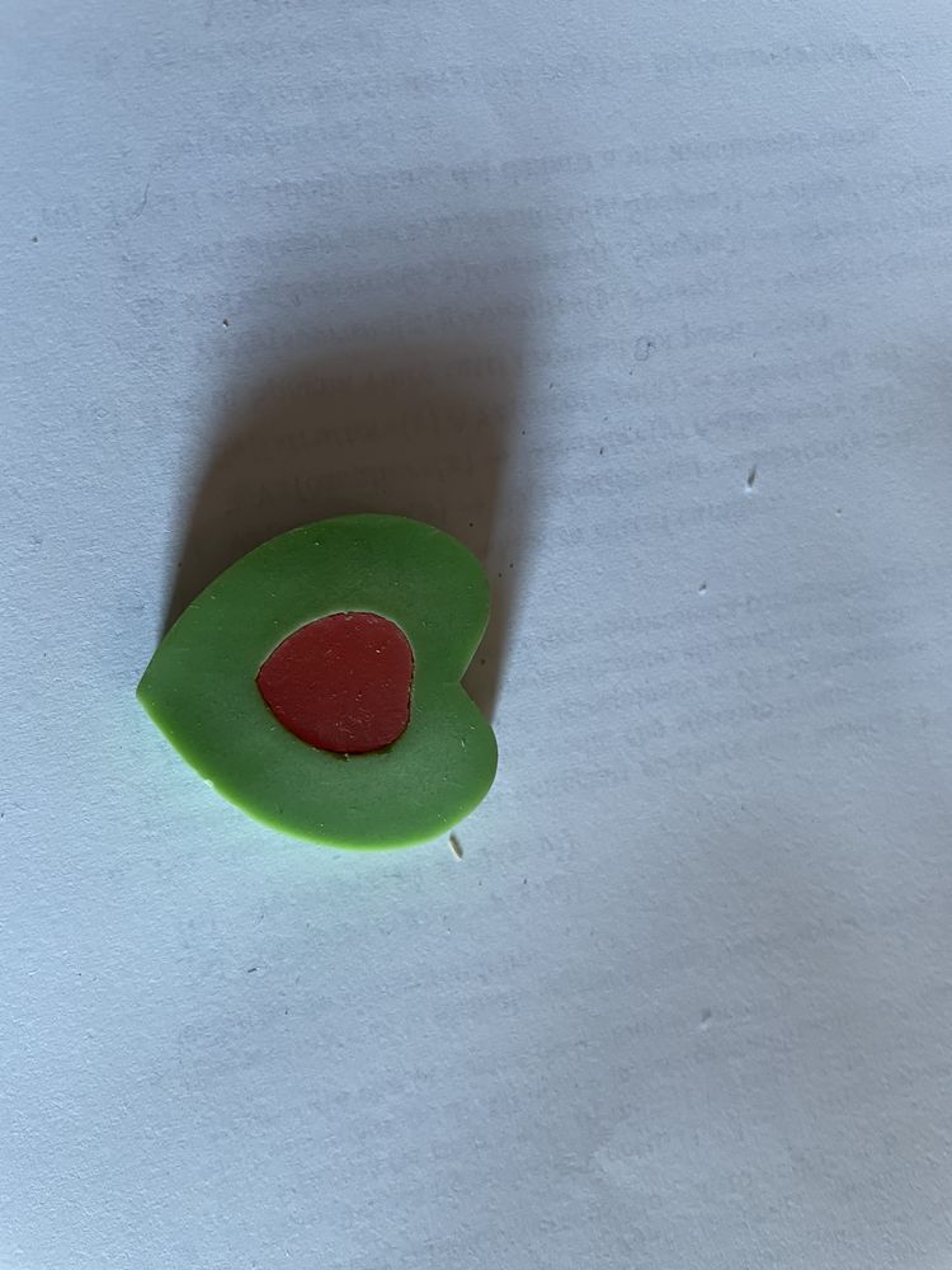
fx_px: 953
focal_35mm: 26
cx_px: 476
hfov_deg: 53.1
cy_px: 635
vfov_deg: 67.3
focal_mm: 4.2
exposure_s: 1/60
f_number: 1.6
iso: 250
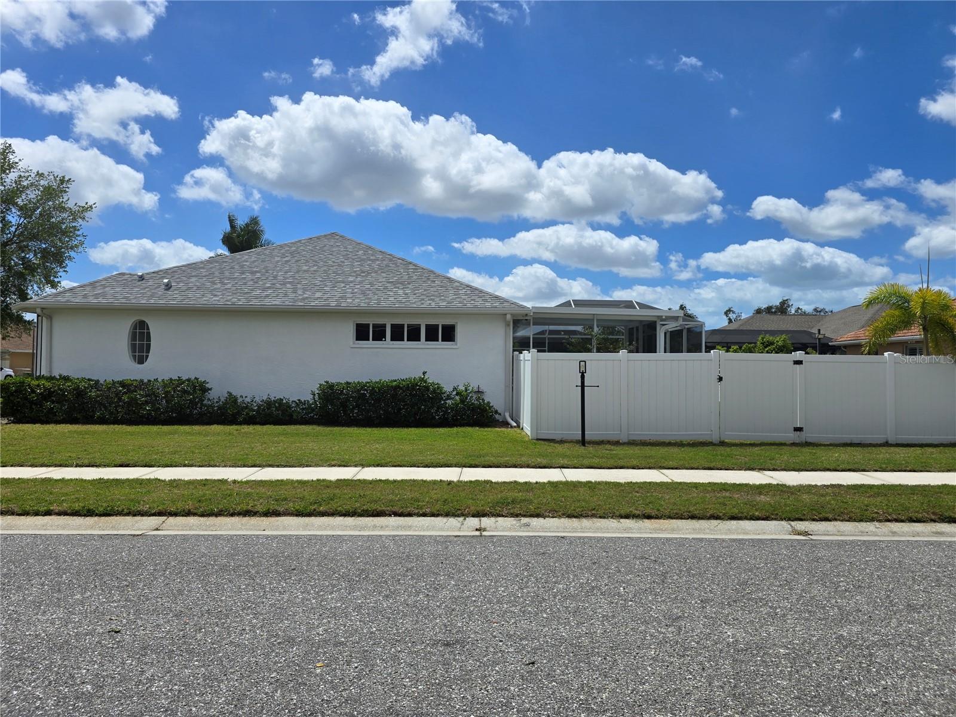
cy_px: 358
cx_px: 478
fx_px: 635
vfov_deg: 58.9
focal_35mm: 23
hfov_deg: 73.9
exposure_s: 1/1509
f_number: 1.7
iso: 12
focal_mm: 6.3
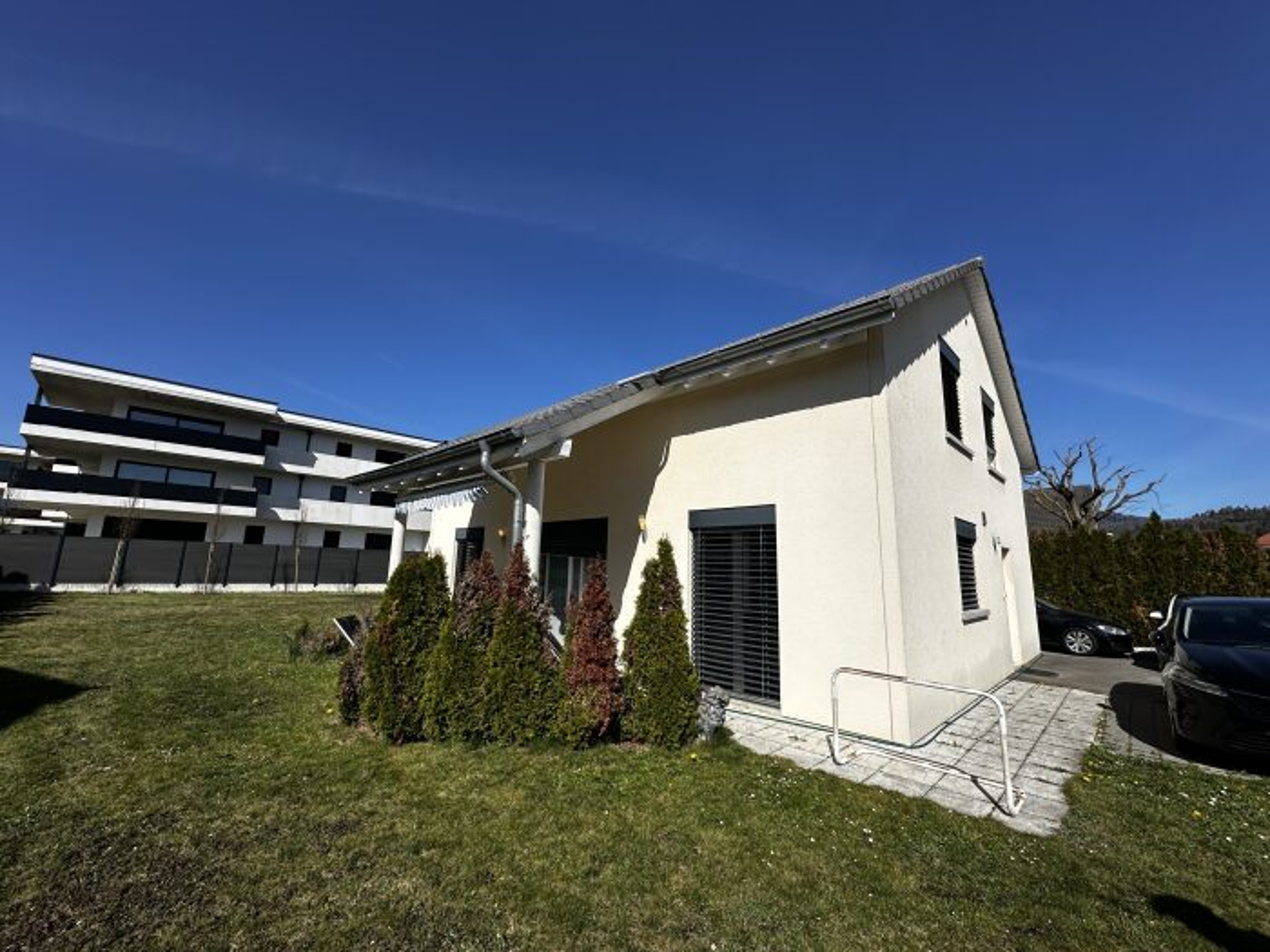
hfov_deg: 102.1
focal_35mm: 14
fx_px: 514
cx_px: 635
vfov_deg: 85.7
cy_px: 476
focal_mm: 2.22
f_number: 2.2
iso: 50
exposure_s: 1/4000
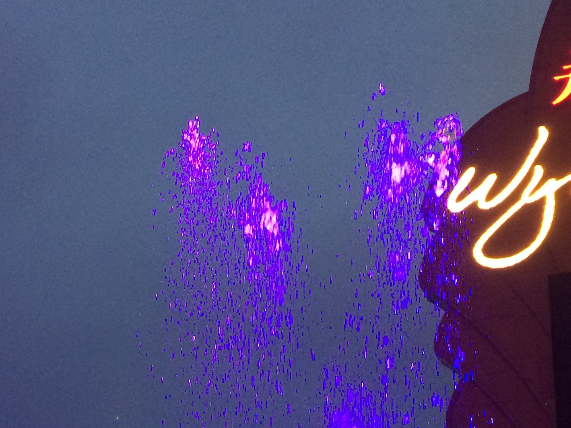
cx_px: 188
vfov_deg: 20.8
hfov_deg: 28.0
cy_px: 394
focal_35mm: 69
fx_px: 1138
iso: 125
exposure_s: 1/30
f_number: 2.2
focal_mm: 4.12
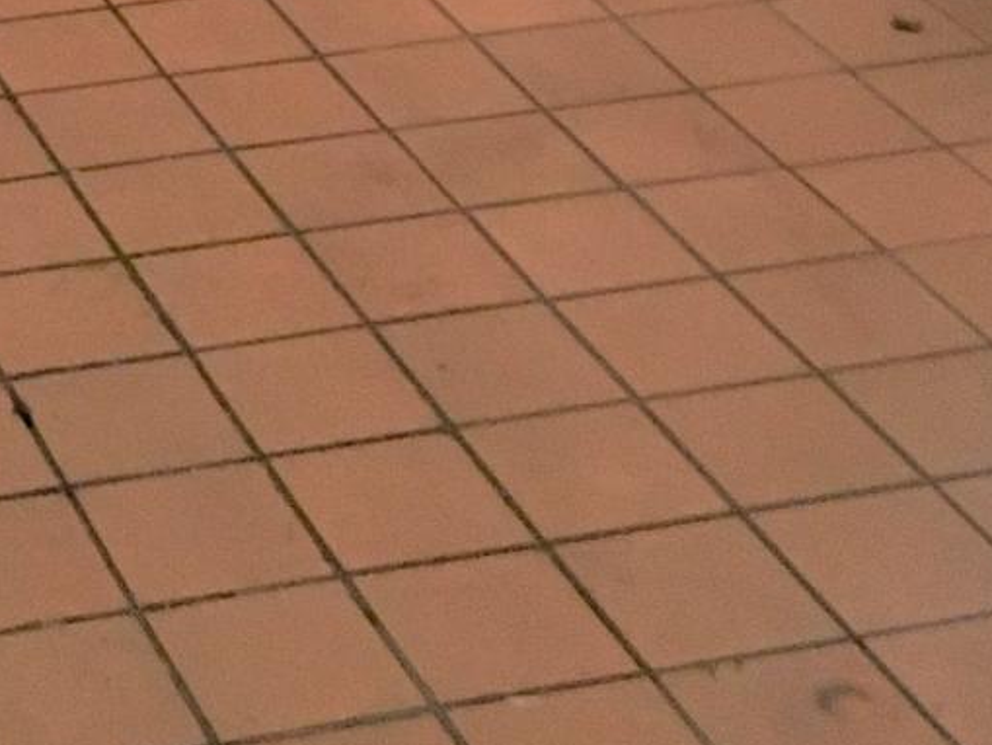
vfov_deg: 11.2
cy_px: -942
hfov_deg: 16.5
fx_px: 3268
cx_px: -240
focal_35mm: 114
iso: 200
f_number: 2.2
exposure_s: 1/20
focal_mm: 4.15
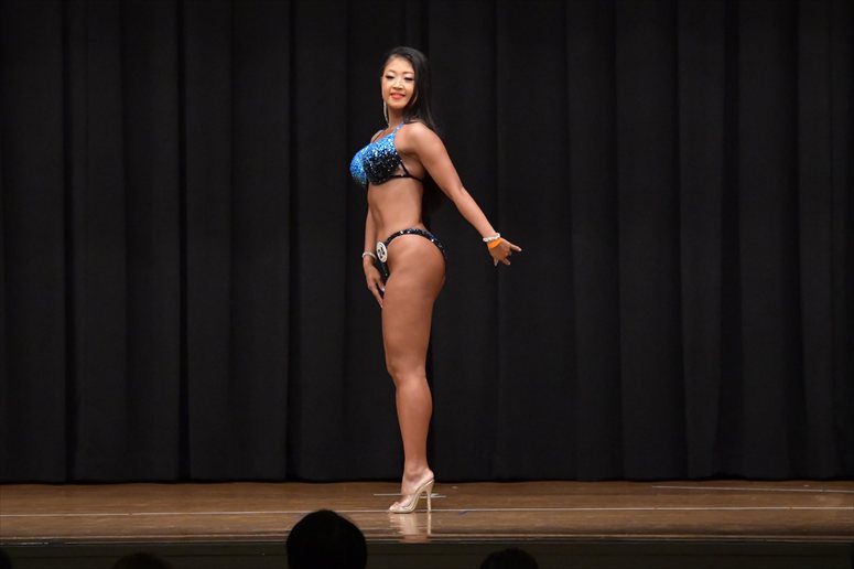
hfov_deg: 10.2
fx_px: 4790
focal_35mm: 202
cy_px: 284
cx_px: 427
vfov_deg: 6.8
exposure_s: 1/400
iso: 6400
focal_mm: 135
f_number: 5.6
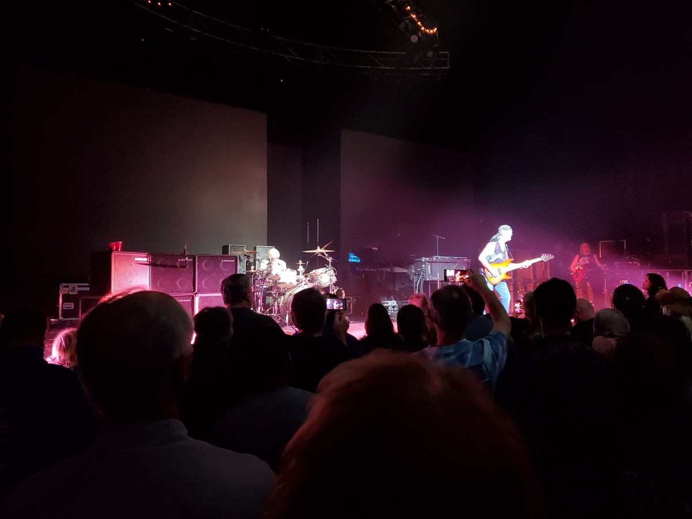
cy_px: 260
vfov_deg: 53.1
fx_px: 520
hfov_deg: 67.3
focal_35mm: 26
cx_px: 346
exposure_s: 1/60
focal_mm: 4.3
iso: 640
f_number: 1.5
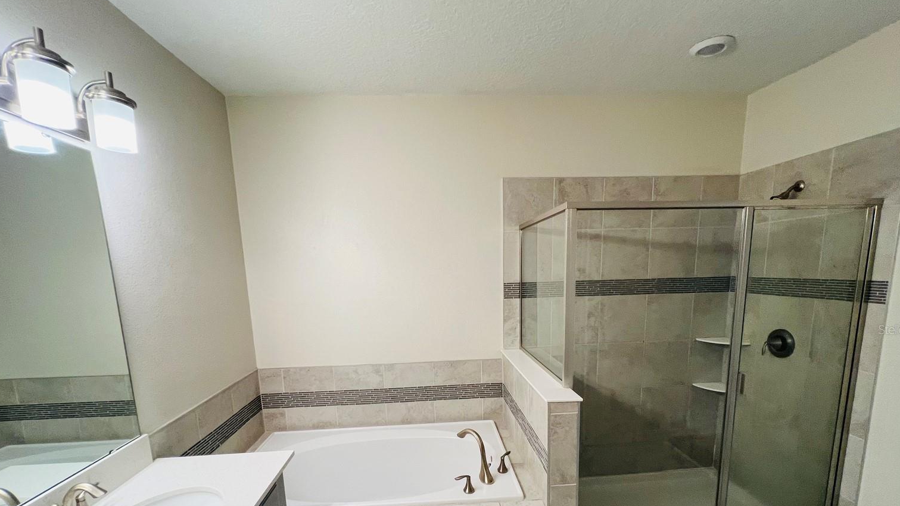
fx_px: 358
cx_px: 458
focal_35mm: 15
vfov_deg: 68.9
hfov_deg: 103.0
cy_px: 329
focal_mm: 1.57
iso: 160
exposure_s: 1/120
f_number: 1.8
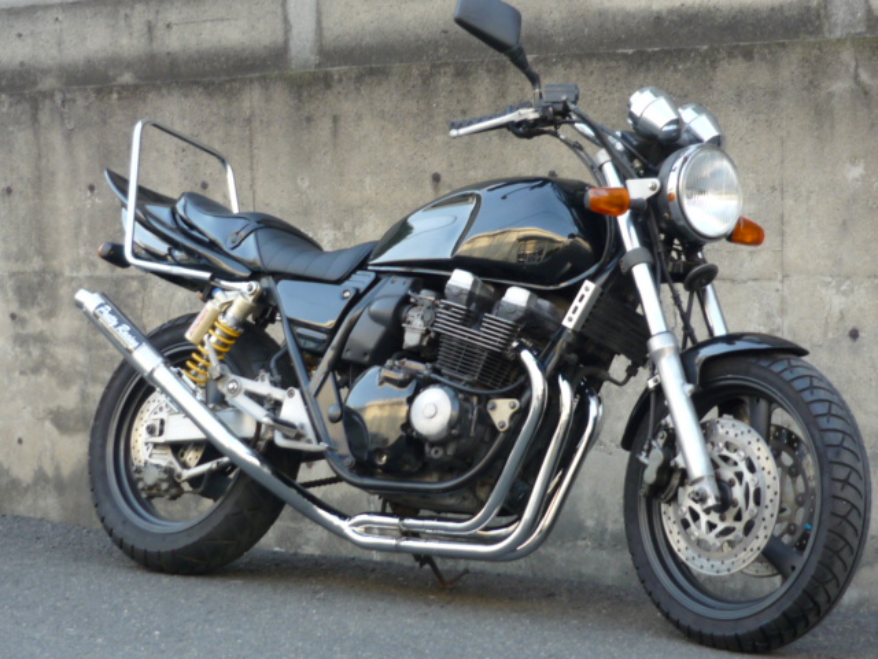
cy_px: 330
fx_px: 1674
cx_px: 439
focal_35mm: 66
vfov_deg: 22.3
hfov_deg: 29.4
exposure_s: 1/60
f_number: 3
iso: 100
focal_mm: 6.8
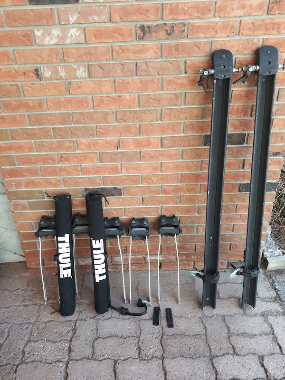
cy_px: 190
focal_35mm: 27
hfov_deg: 51.4
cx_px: 142
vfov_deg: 65.3
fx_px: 296
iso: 50
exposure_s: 1/50
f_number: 1.9
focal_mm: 3.6
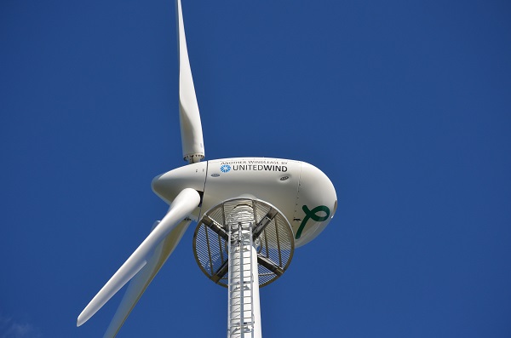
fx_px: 2018
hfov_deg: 14.4
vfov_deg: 9.6
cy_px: 169
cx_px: 256
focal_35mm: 142
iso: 400
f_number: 7.1
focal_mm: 95
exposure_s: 1/2000
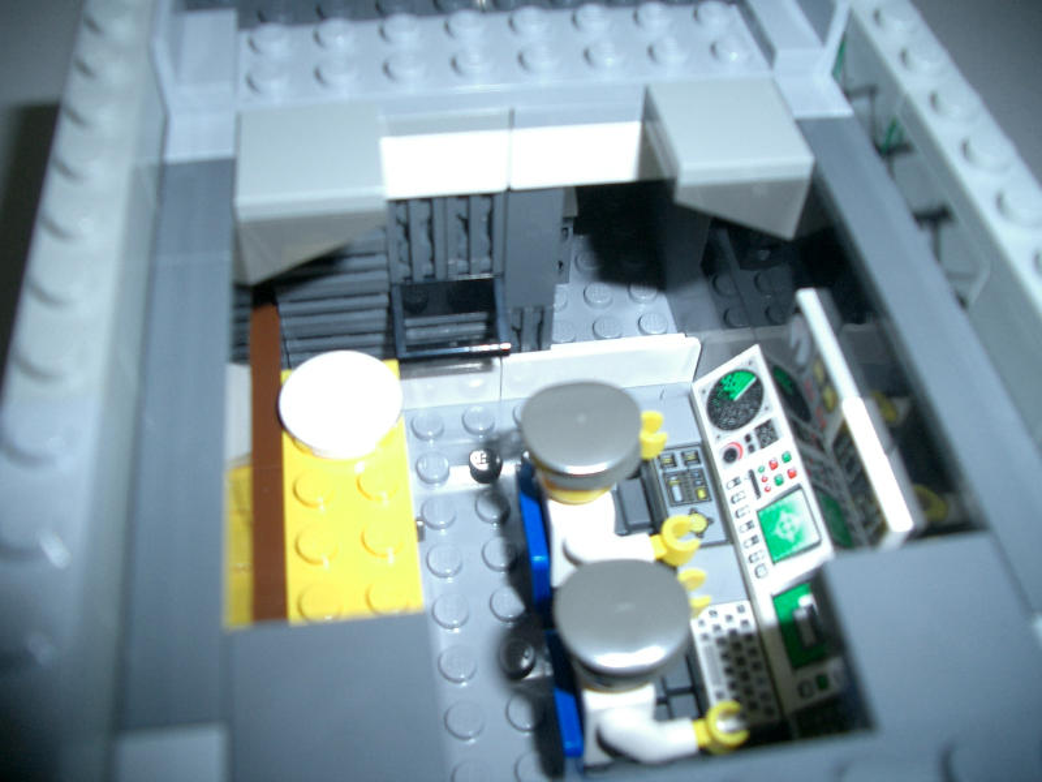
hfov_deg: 52.6
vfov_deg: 40.7
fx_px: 1054
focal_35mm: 35
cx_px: 521
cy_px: 391
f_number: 2.6
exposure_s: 1/40
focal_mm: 5.8
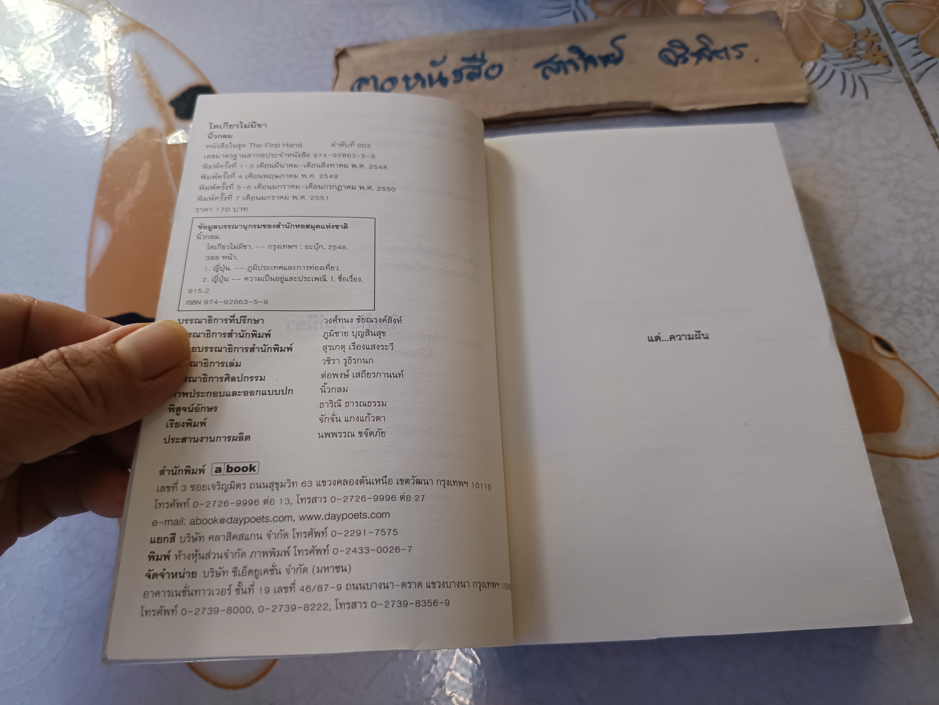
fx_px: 651
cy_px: 352
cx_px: 470
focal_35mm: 24
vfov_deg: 56.8
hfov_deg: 71.6
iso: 1064
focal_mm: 5.31
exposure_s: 1/50
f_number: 1.7
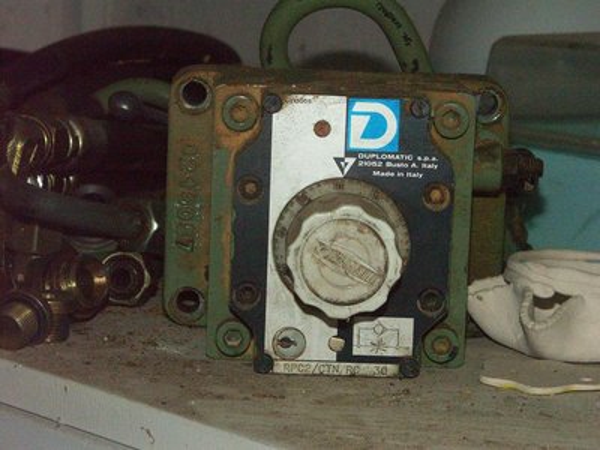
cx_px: 300
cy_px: 225
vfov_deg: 11.5
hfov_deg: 15.3
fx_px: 2236
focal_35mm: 129
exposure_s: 1/125
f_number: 8
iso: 800
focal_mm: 32.87
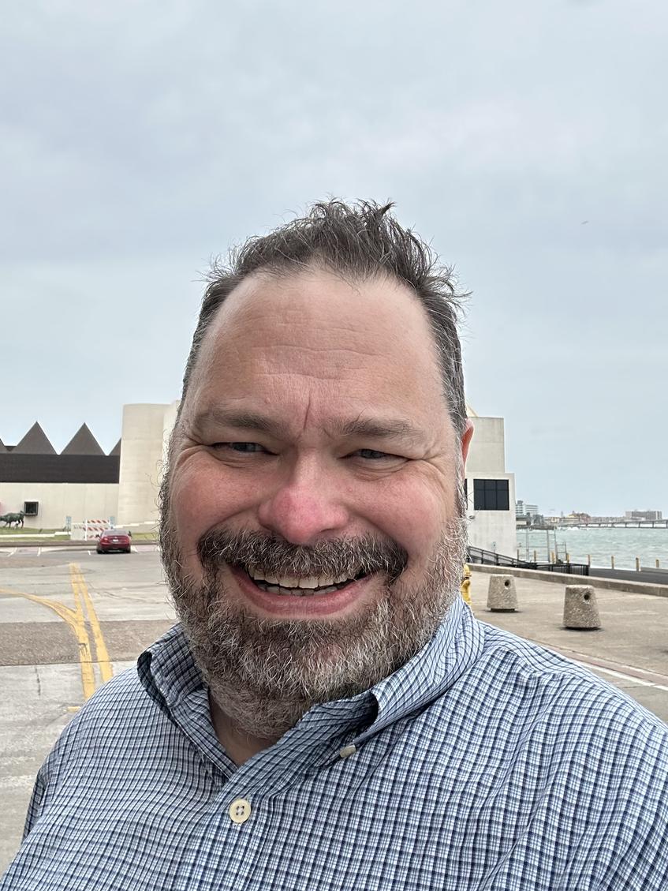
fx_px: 875
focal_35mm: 34
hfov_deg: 41.7
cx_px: 378
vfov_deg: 53.8
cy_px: 391
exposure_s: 1/750
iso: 25
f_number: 1.9
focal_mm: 2.69
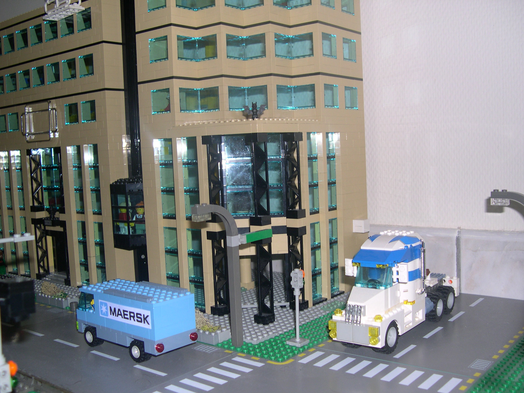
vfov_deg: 37.7
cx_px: 262
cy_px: 196
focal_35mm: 38
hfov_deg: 49.0
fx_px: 575
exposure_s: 1/60
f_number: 2.8
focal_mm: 8
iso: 100
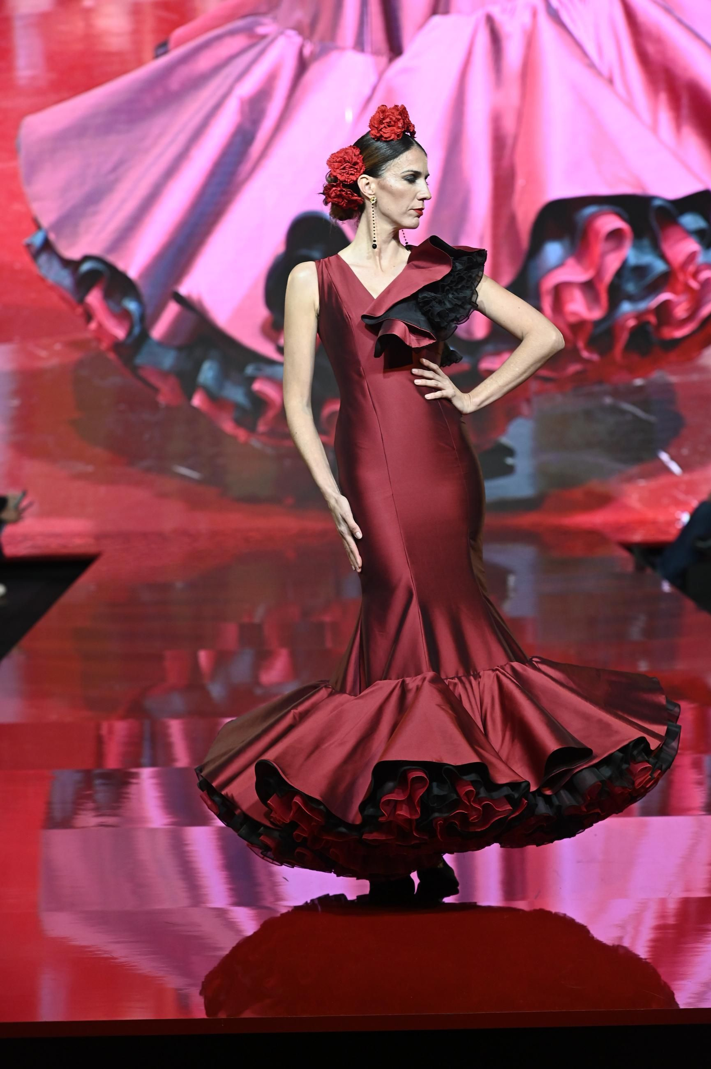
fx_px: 2551
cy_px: 534
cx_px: 356
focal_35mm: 86
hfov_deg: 15.9
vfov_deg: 23.7
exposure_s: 1/320
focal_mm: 86
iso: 2000
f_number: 4.5
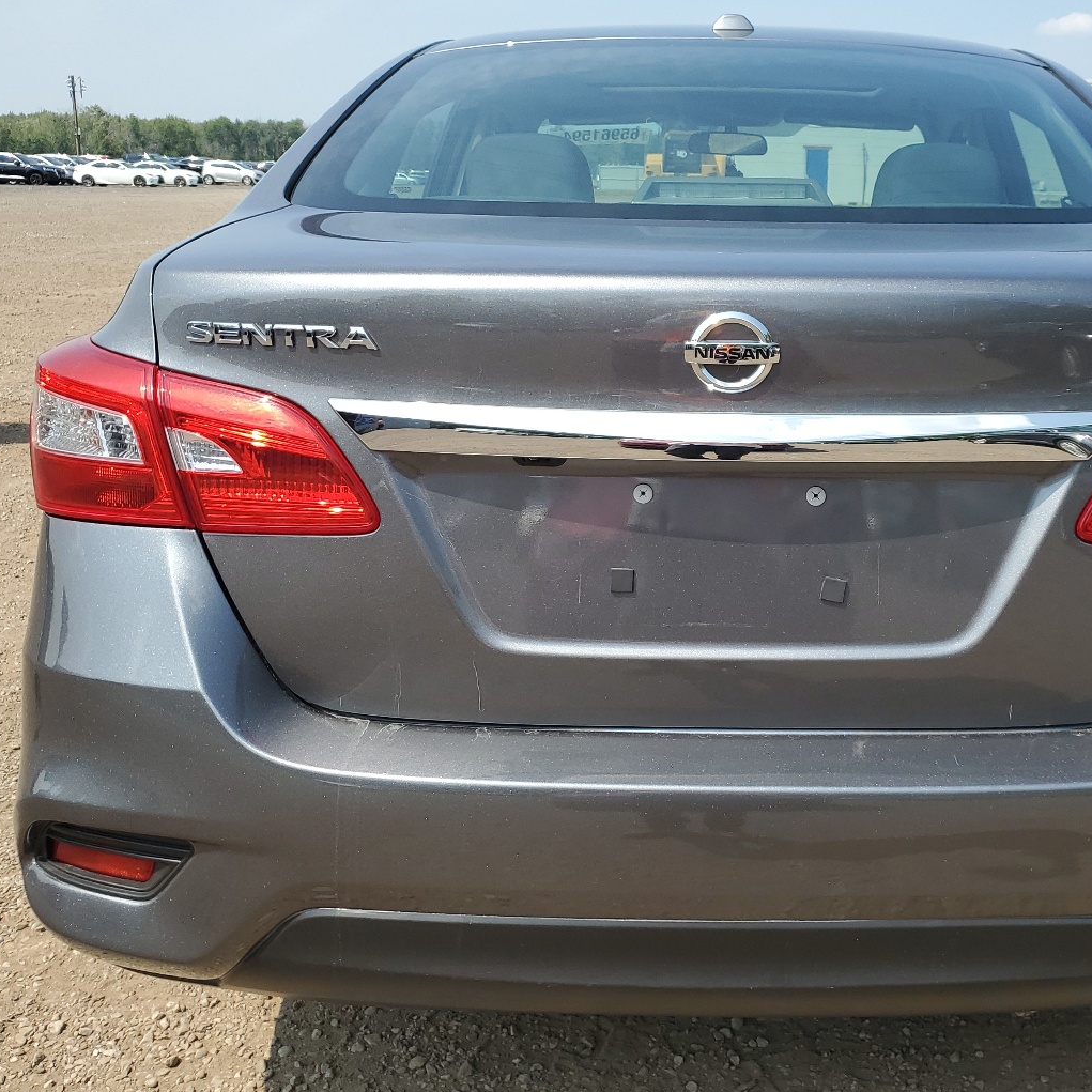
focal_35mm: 36
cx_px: 724
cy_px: 504
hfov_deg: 45.4
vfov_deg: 46.0
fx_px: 1285
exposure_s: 1/2500
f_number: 1.5
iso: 50
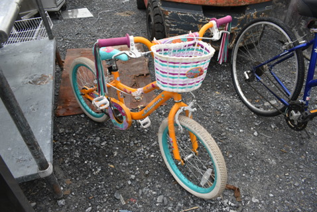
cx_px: 158
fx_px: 238
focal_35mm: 27
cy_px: 106
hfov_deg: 67.3
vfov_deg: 48.1
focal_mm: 18
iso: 100
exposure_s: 1/160
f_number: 6.3
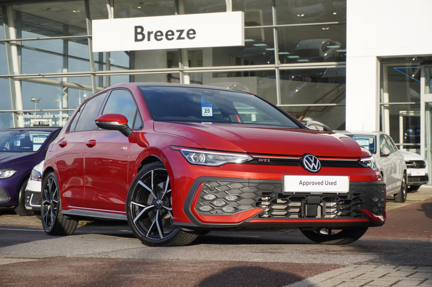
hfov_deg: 27.5
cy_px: 144
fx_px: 881
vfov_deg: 18.5
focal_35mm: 74
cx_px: 216
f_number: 5.6
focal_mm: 49
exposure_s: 1/200
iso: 100
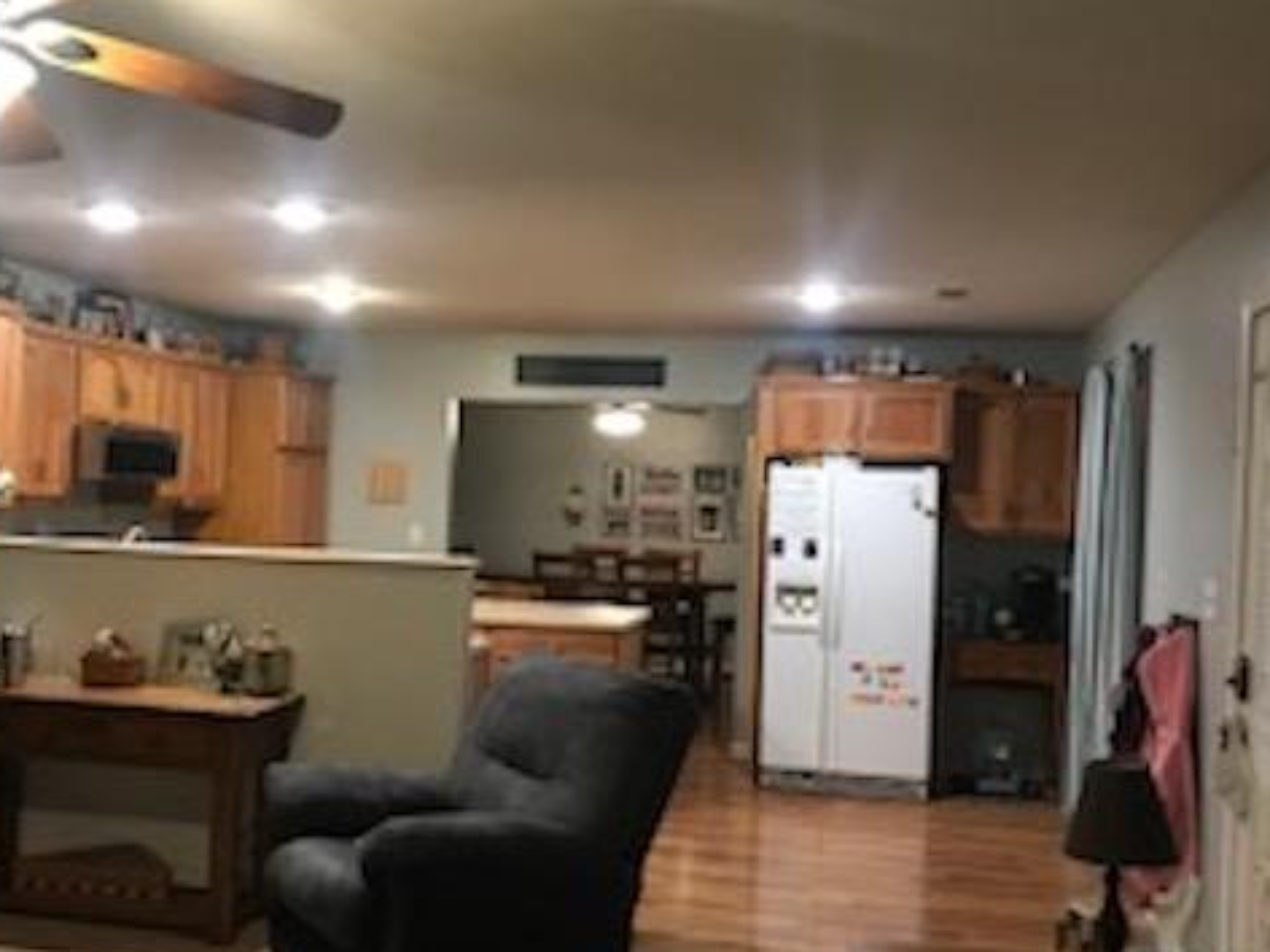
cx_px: 565
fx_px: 1394
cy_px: 511
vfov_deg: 37.7
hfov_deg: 48.9
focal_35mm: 38
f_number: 1.8
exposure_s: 1/15
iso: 80
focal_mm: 3.99
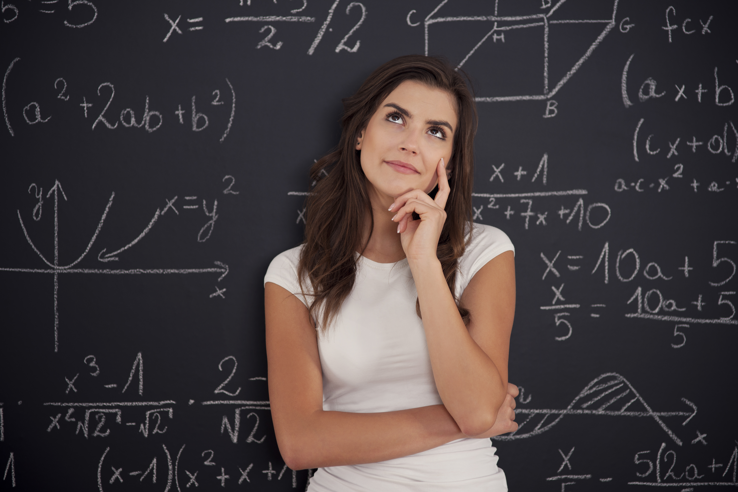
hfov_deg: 23.9
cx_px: 369
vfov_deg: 16.1
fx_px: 1742
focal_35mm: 85
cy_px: 246
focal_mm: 85
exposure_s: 1/100
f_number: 2.8
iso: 100
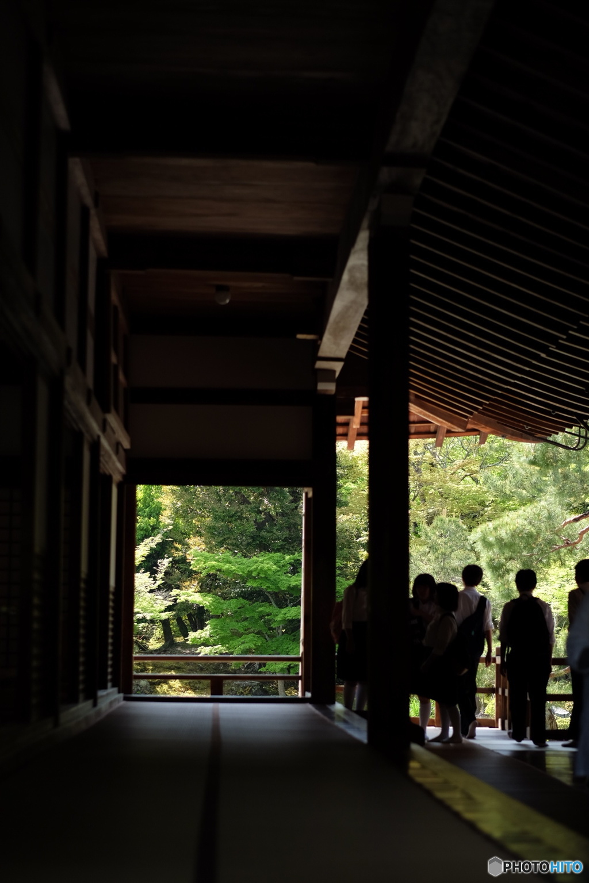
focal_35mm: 84
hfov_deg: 16.3
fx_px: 2061
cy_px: 442
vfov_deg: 24.2
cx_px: 294
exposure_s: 1/1000
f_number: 1.8
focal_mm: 56
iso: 200
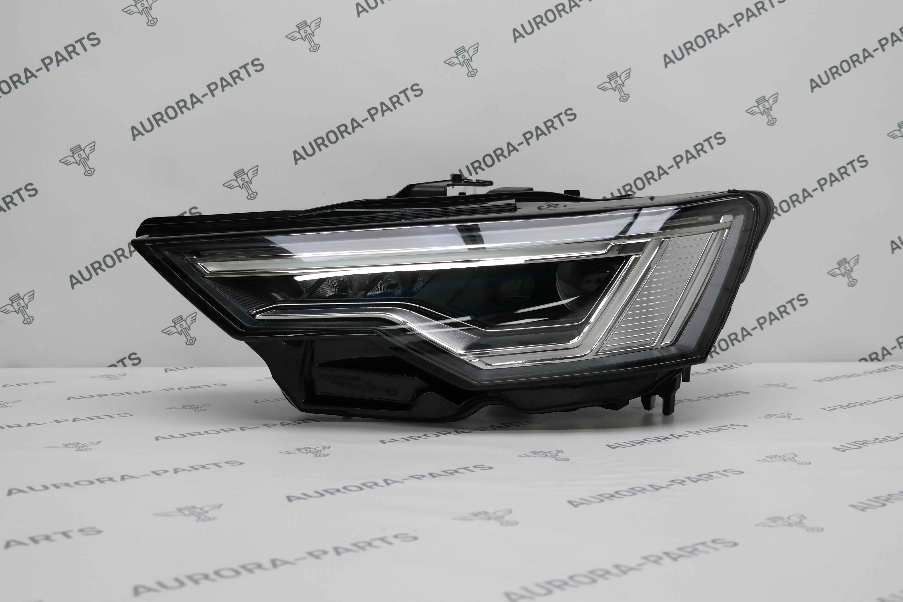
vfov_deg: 31.9
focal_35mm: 42
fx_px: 1053
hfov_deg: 46.4
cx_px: 451
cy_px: 280
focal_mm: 22
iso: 200
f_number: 4
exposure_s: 1/80
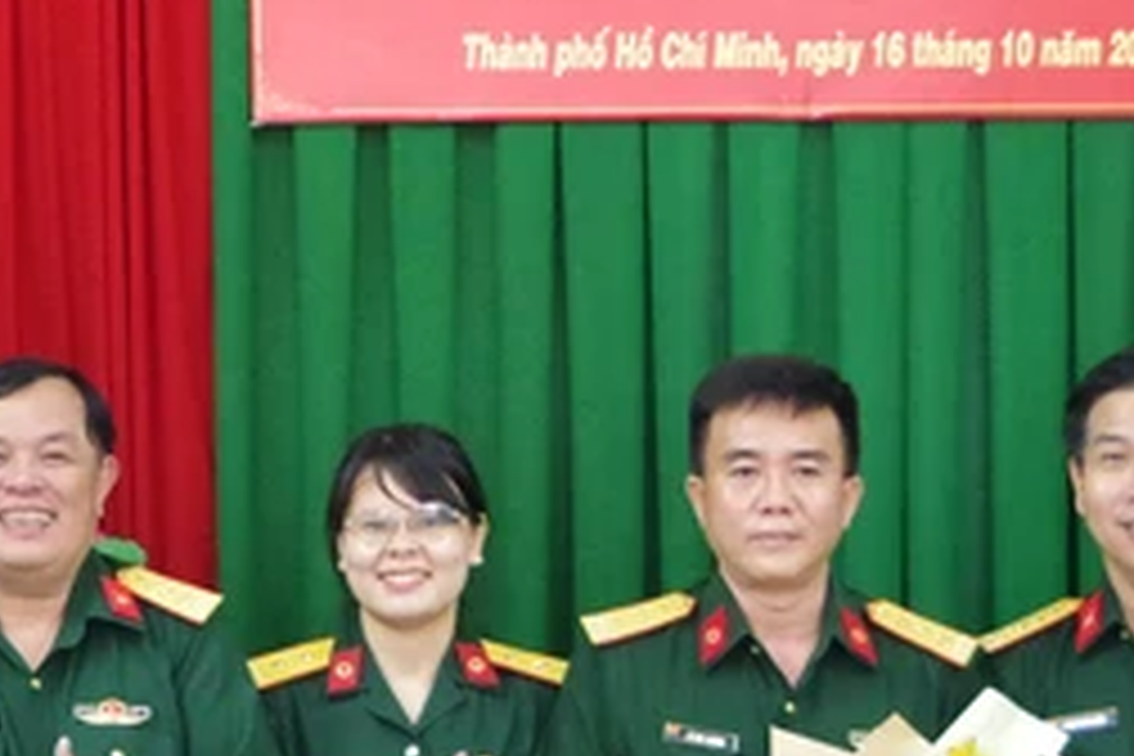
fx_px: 4599
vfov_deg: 9.4
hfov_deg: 14.0
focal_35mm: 146
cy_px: 214
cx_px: 182
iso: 6400
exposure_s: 1/125
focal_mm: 31
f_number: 4.5
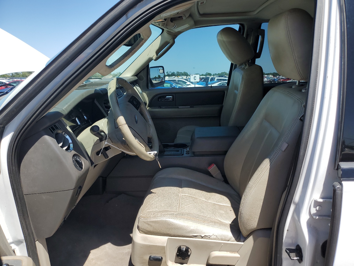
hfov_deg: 67.3
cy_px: 133
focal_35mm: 26
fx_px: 266
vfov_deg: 53.1
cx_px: 177
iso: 50
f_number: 1.5
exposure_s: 1/2000
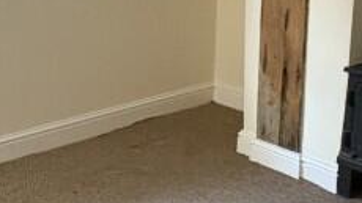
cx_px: 123
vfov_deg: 17.5
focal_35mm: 68
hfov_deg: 30.8
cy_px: 31
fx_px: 652
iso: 640
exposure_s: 1/50
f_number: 2.2
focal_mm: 2.22
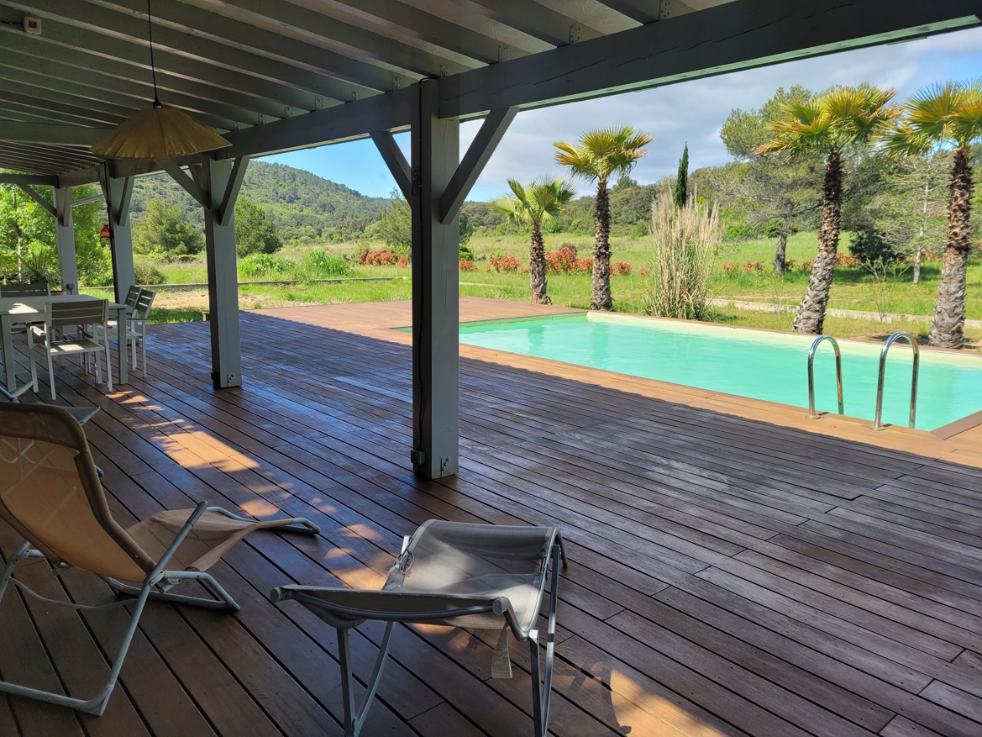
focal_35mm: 26
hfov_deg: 67.3
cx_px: 491
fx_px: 738
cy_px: 368
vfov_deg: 53.1
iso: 40
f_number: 1.8
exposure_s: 1/1173
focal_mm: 5.4
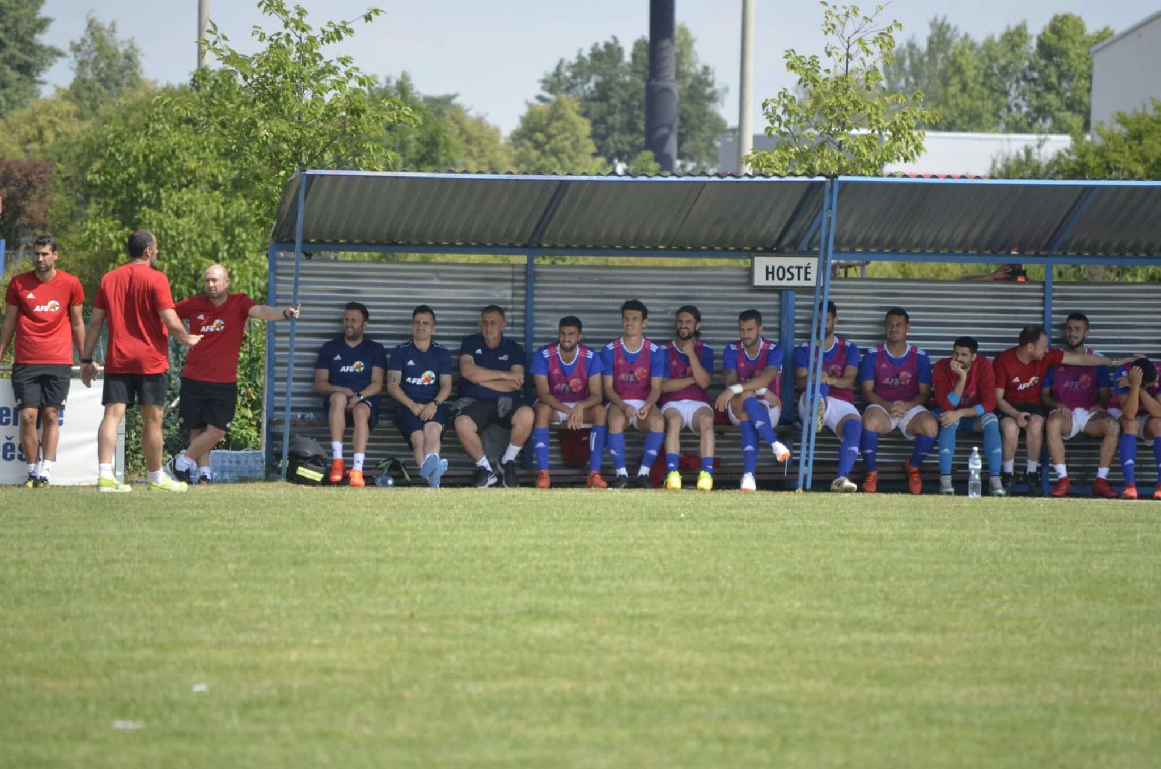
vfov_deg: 4.6
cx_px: 580
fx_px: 9654
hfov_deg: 6.9
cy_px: 384
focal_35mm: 300
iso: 450
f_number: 5.6
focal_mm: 200
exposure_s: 1/1000
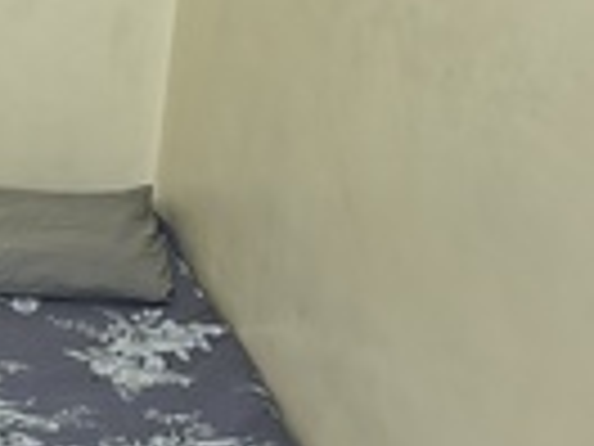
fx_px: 1424
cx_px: -241
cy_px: 255
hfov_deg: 20.8
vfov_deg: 17.8
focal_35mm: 83
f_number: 1.8
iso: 1064
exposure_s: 1/60
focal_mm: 5.56
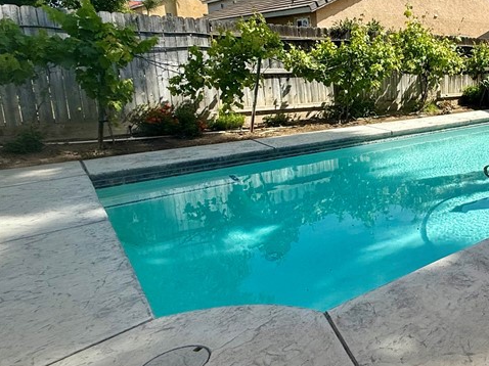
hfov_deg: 46.5
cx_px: 522
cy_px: 128
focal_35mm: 30
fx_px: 424
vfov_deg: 46.2
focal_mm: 2.22
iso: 50
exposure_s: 1/1613
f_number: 2.2
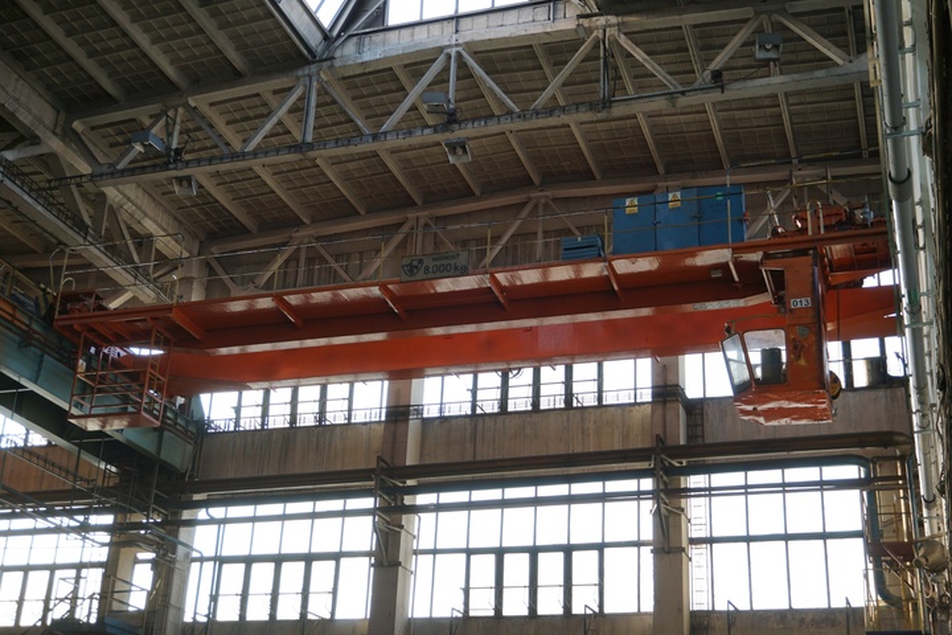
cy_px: 318
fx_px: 1309
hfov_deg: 40.0
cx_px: 476
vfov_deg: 27.3
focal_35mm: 50
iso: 160
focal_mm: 33
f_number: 5
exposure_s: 1/60
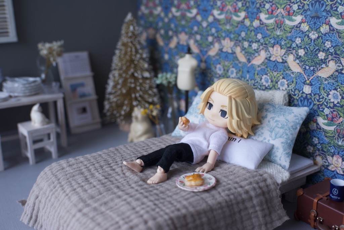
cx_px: 172
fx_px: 382
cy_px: 115
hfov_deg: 48.4
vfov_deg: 33.4
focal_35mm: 40
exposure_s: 1/50
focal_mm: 40
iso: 500
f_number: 5
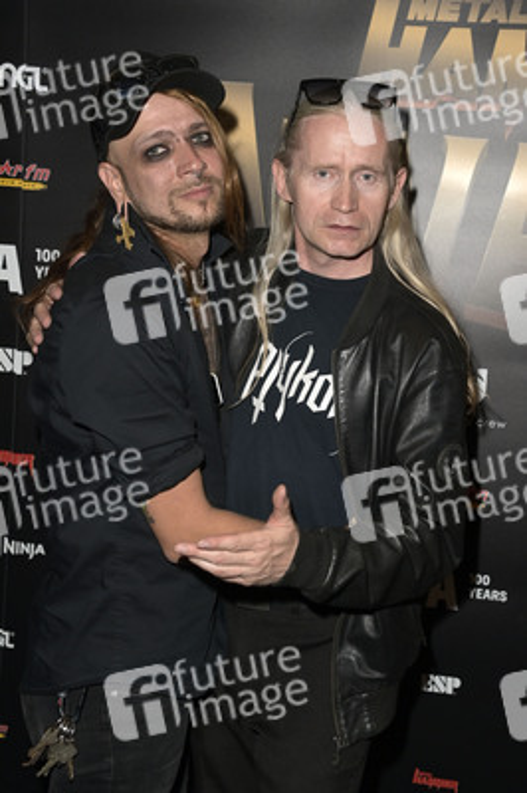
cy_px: 396
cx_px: 264
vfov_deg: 42.8
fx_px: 1012
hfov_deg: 29.2
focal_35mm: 46
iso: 640
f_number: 5
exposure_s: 1/200
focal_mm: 46
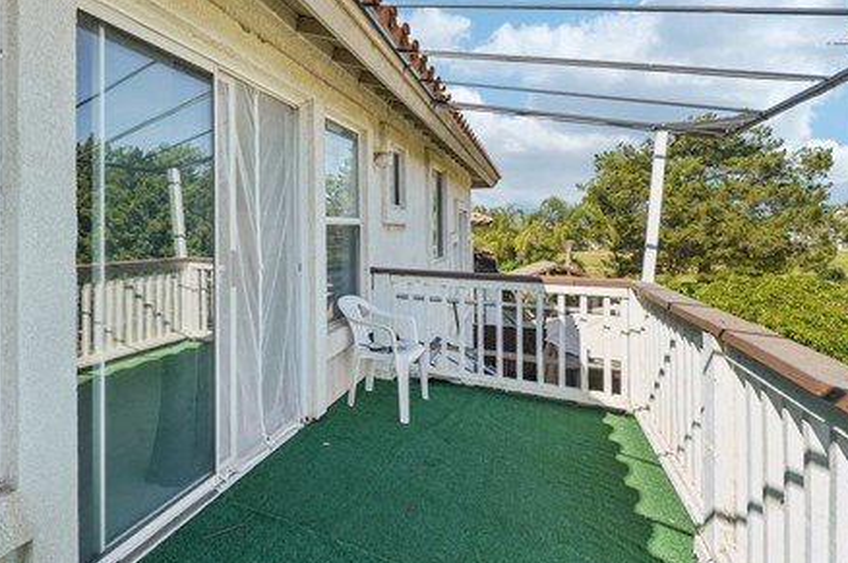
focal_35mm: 19
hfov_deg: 81.9
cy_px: 224
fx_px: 447
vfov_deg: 63.8
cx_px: 240
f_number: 9
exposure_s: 1/100
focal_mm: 13
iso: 100
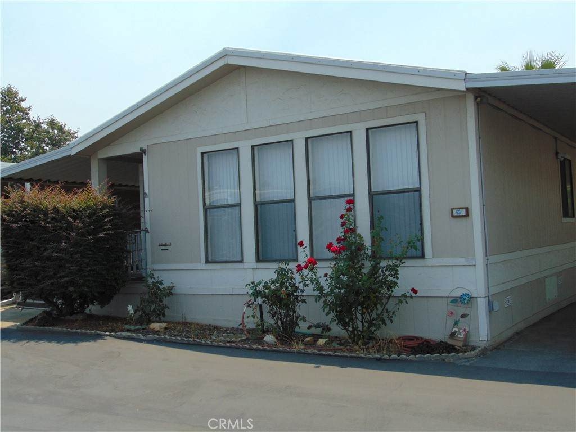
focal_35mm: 39
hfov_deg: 47.9
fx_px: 649
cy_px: 216
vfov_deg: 36.8
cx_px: 288
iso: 80
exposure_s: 1/1000
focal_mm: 6.9
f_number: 3.3
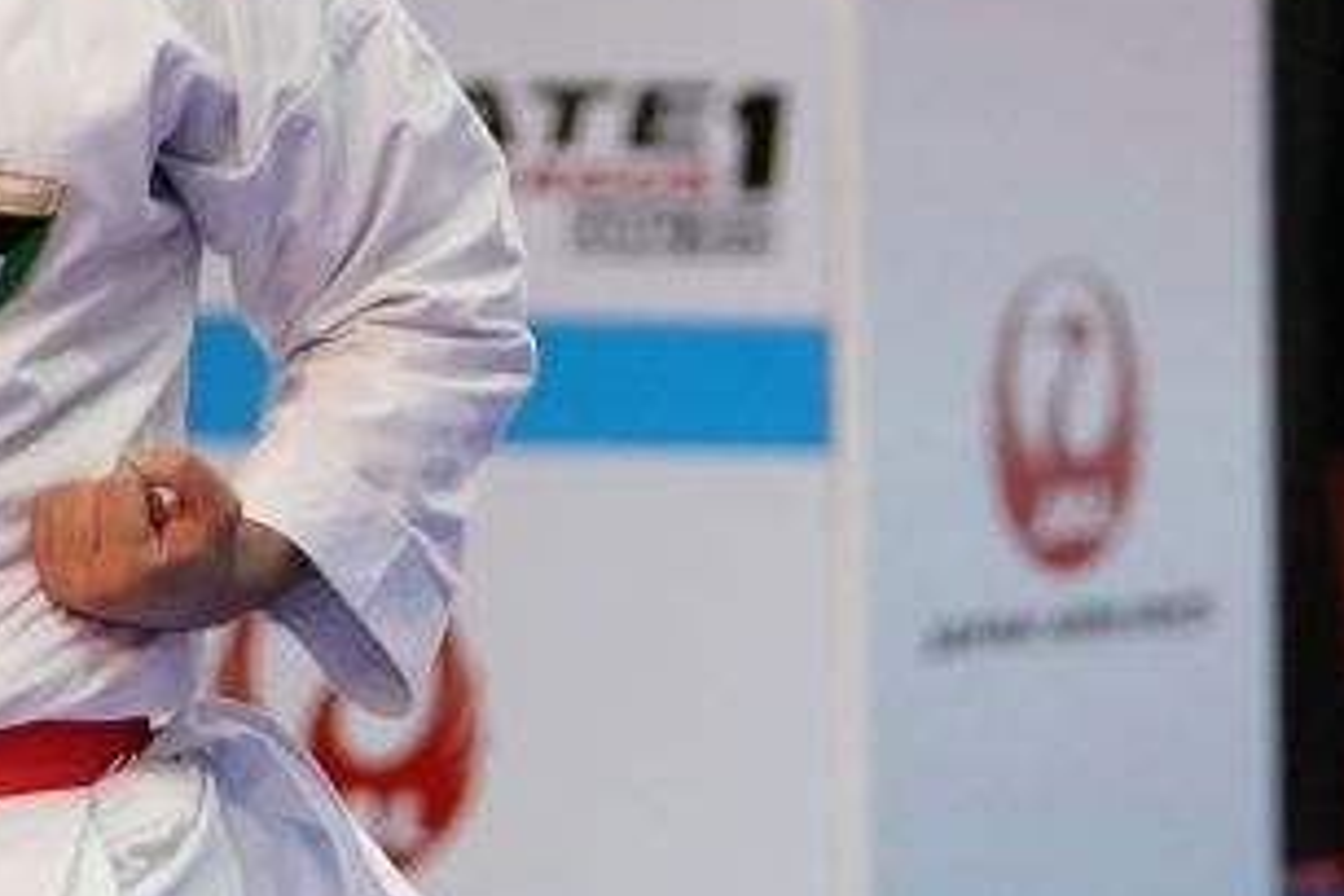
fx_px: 26169
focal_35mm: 701
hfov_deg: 2.9
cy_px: 953
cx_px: 685
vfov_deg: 2.0
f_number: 2.8
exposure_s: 1/500
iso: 3200
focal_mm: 119
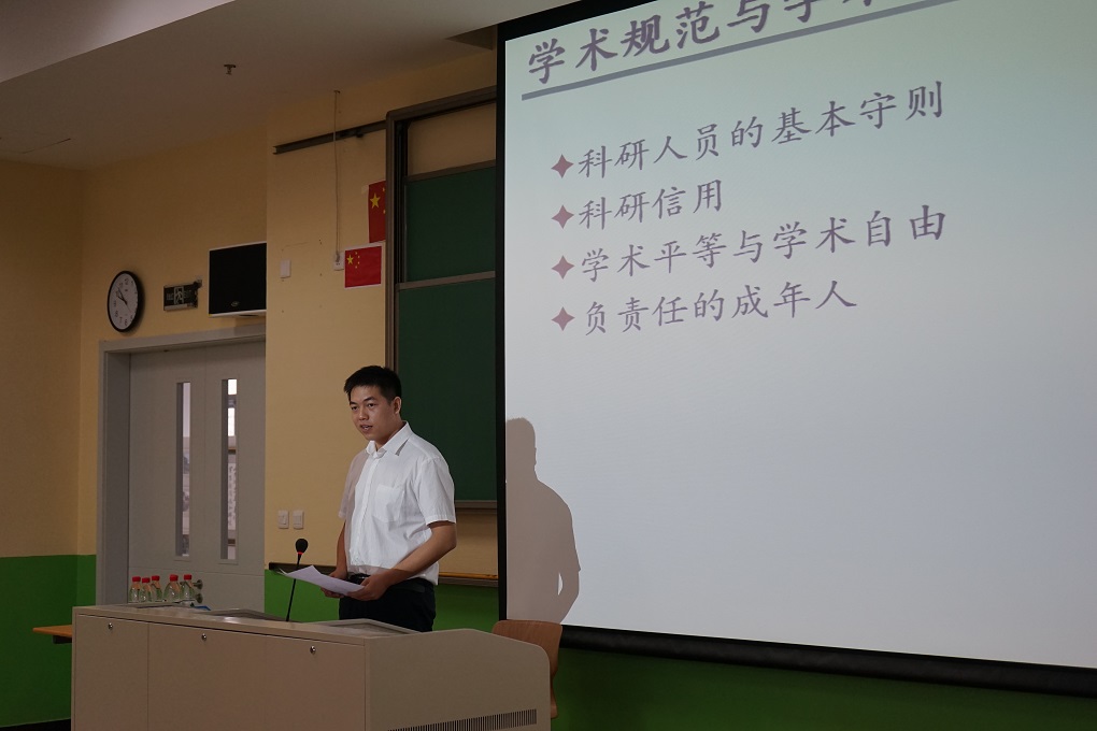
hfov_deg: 36.9
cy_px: 366
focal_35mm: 54
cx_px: 548
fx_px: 1645
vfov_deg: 25.1
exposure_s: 1/160
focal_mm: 54
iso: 1250
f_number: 5
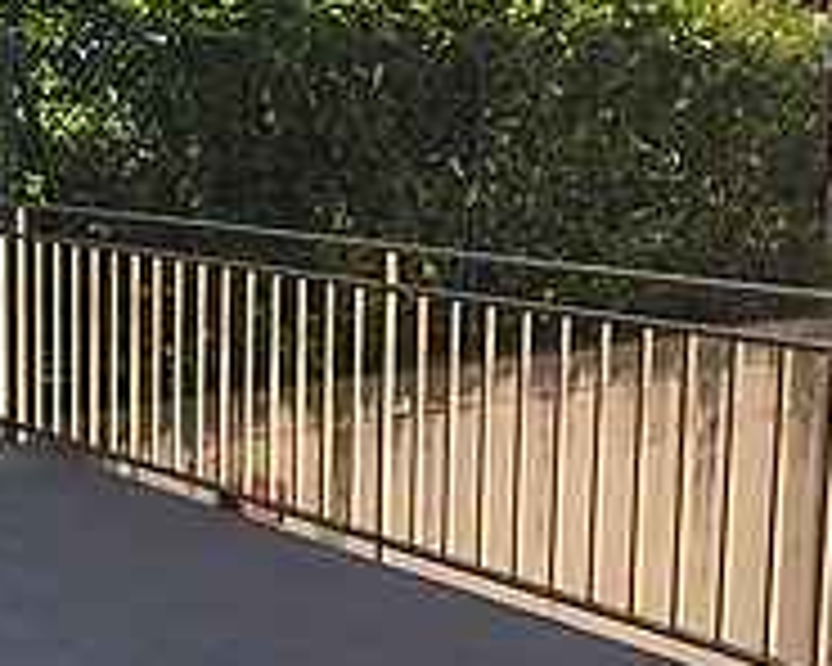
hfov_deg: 25.5
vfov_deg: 22.2
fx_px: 1699
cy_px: 317
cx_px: -81
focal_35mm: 69
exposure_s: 1/587
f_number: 2.2
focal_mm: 4.15
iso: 25
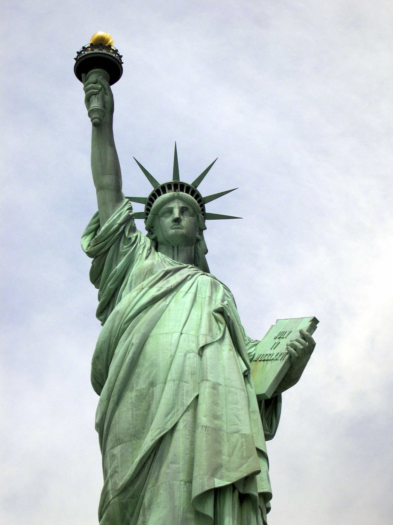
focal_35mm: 114
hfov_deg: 13.0
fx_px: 1726
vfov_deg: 17.3
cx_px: 196
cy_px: 262
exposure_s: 1/119
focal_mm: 24
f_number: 13.4
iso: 100
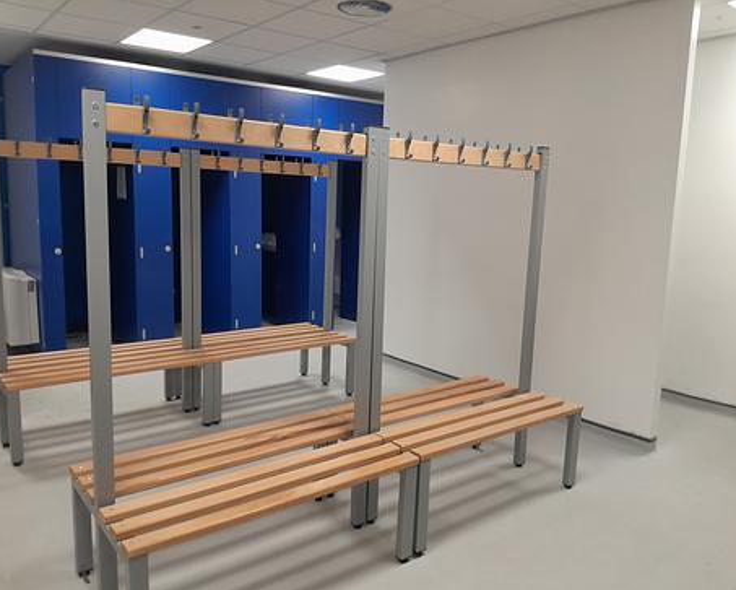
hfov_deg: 62.2
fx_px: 610
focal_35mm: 28
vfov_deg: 51.6
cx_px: 354
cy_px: 303
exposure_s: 1/50
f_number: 1.8
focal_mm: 3.98
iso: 200
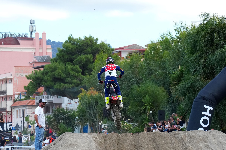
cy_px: 75
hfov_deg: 10.2
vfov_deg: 6.8
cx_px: 113
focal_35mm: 202
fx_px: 1268
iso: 1600
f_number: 8
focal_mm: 135
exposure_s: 1/1000
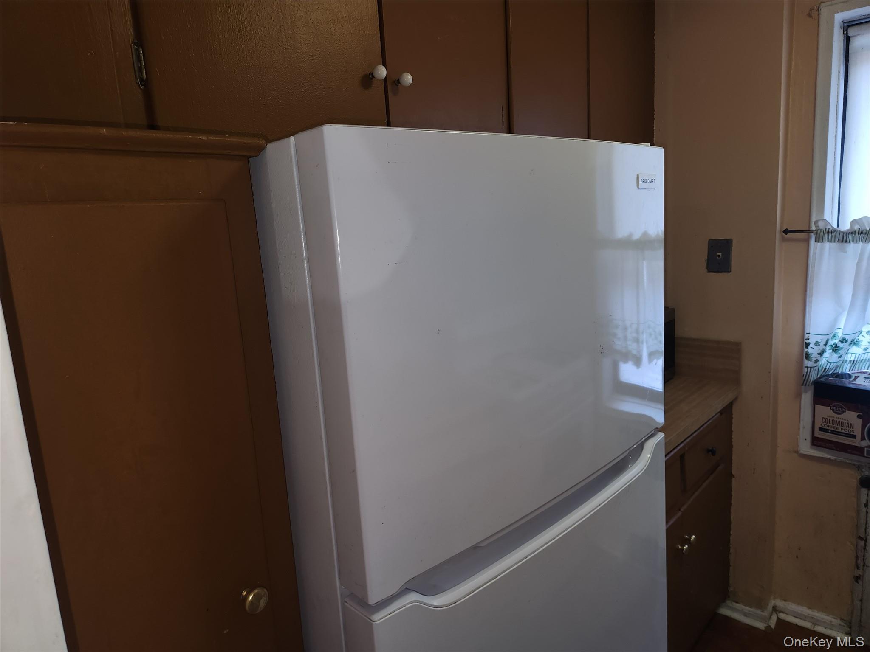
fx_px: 578
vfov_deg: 58.9
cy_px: 326
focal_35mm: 23
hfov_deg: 73.9
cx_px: 435
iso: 125
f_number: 1.8
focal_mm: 5.4
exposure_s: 1/24
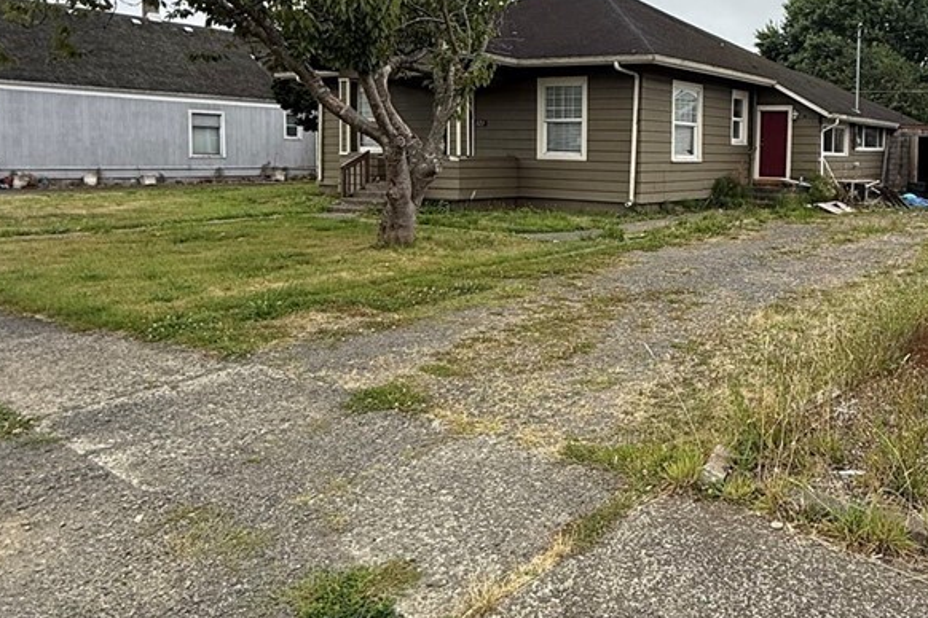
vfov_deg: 43.0
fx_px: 773
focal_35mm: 30
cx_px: 671
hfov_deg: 59.3
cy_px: 202
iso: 50
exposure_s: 1/326
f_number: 2.2
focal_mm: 2.22
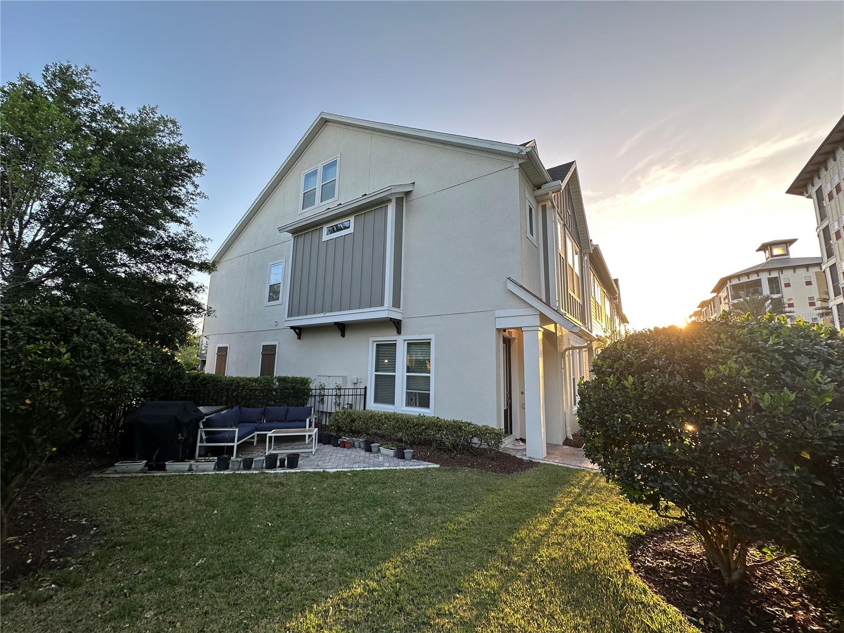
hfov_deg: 102.1
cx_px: 422
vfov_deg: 85.7
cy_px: 316
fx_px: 341
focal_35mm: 14
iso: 40
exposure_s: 1/141
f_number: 2.2
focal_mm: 2.22
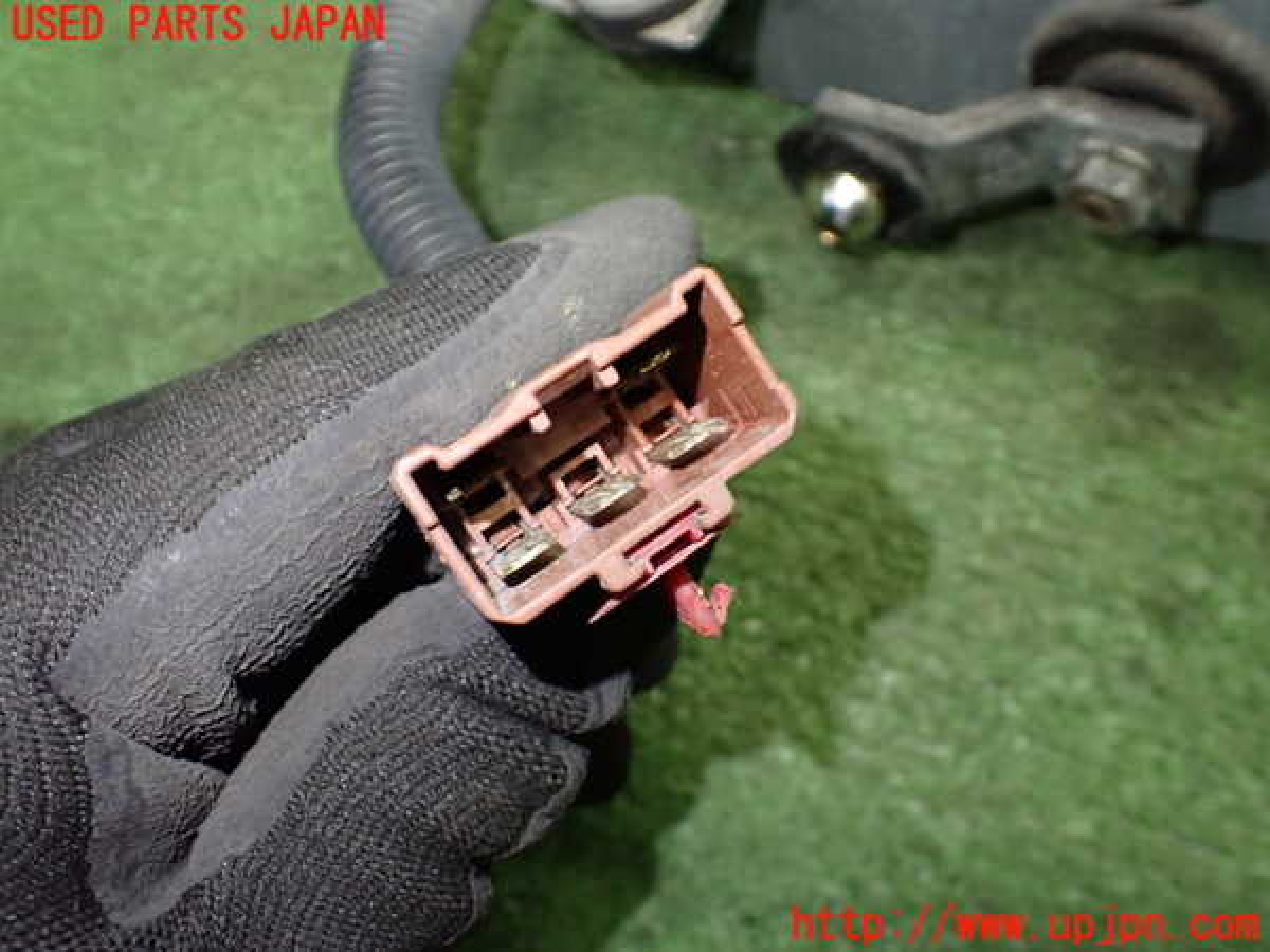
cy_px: 476
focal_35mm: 30
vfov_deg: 46.8
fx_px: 1101
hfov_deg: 60.0
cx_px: 635
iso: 800
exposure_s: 1/100
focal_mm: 5.4
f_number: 2.3
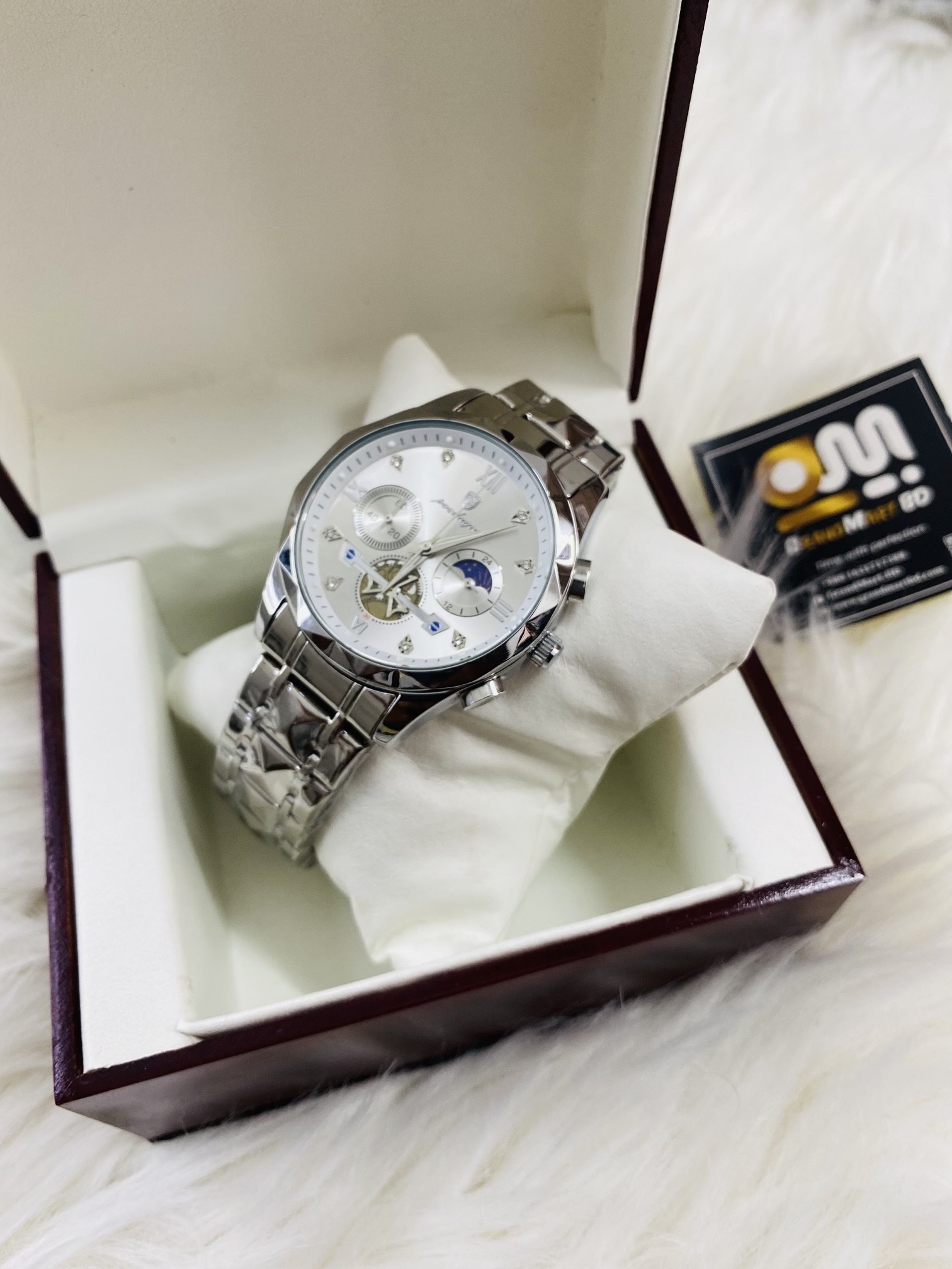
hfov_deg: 53.1
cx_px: 476
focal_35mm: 26
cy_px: 634
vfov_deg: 67.3
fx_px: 953
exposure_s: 1/101
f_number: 1.8
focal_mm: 4.25
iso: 80
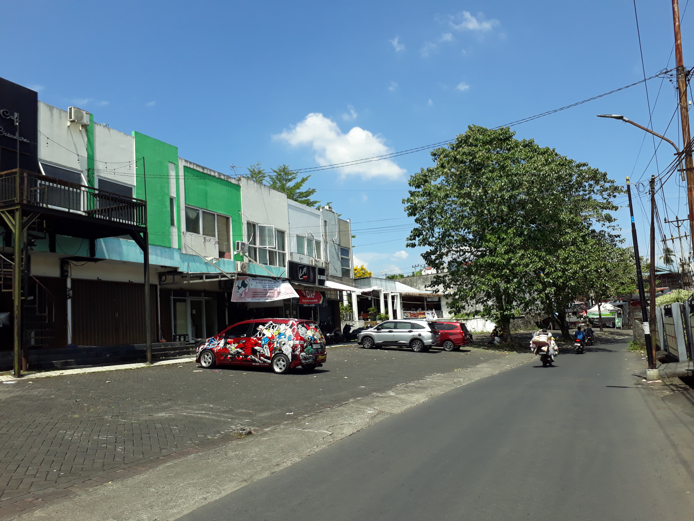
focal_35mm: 27
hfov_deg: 65.3
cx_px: 347
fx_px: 541
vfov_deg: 51.4
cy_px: 260
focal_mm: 3.6
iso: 40
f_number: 1.9
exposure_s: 1/1167
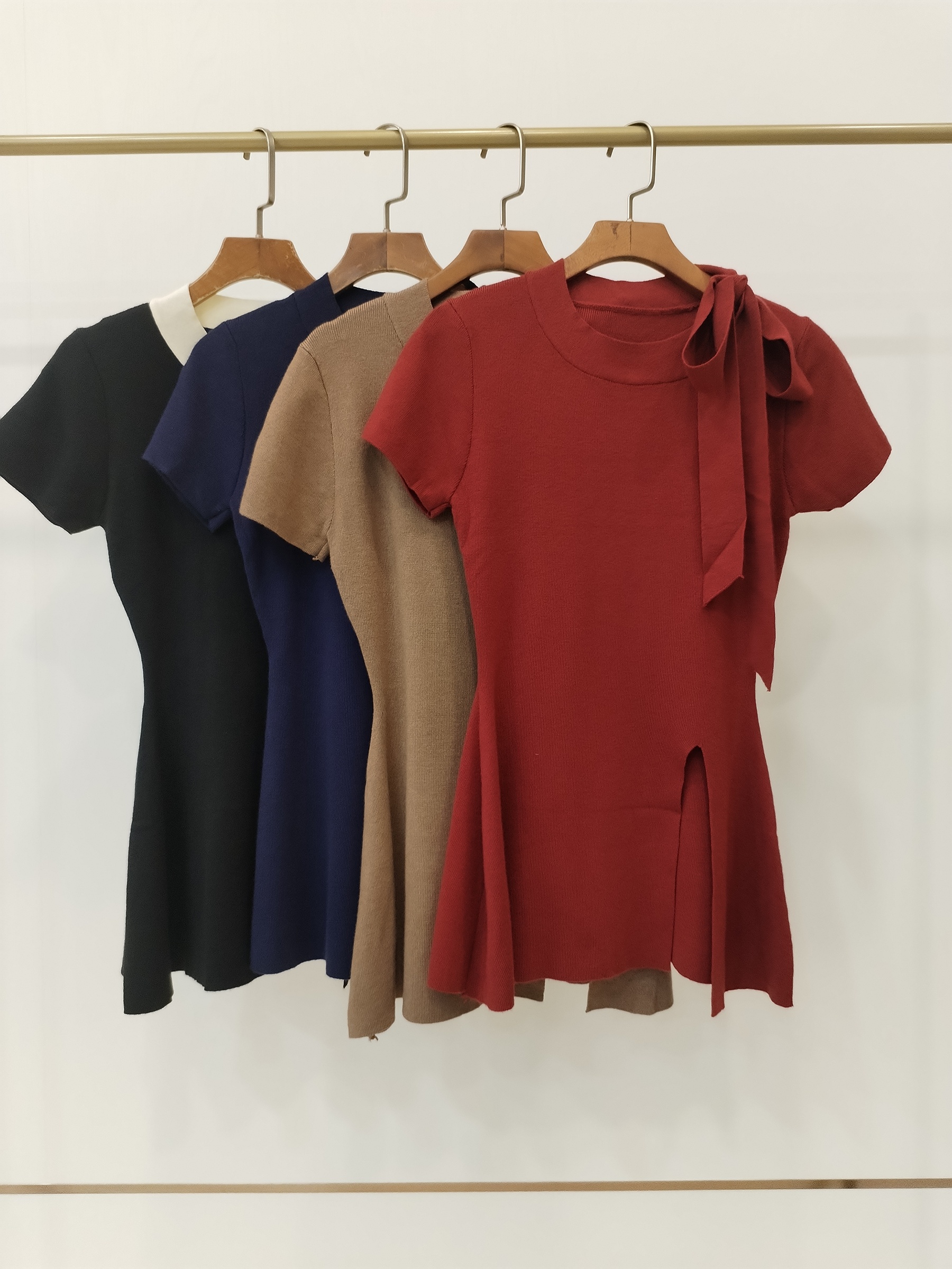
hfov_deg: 48.2
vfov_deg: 61.7
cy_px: 634
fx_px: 1063
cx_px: 476
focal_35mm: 29
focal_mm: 4.75
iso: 429
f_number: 1.8
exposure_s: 1/50
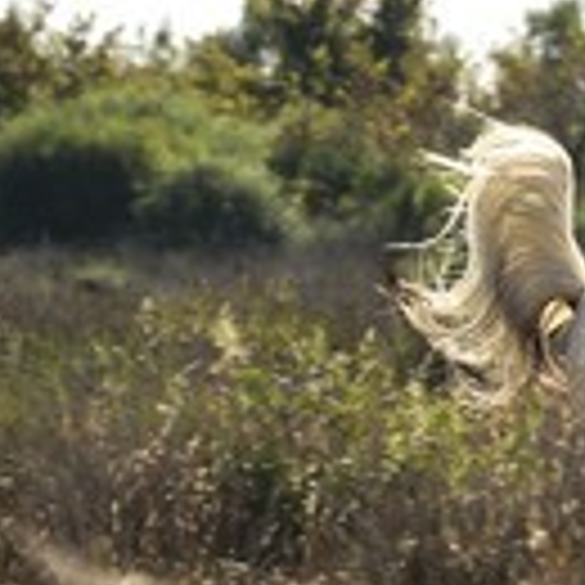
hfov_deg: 3.2
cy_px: 405
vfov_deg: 3.2
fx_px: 10478
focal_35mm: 548
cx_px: 927
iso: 200
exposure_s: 1/400
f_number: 11
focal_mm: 200
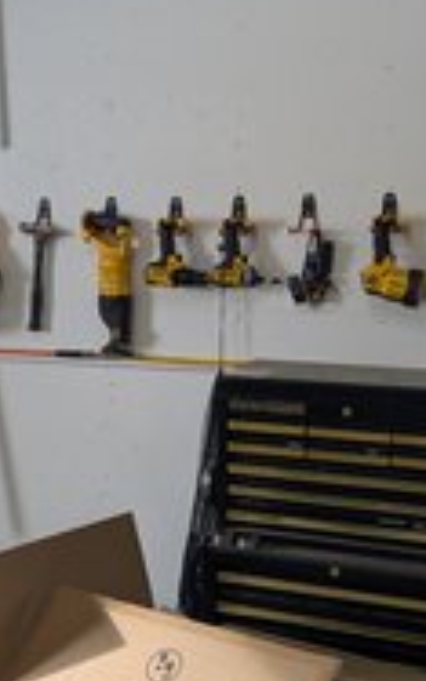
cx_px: 29
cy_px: 340
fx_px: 1318
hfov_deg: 18.0
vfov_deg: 29.0
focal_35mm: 71
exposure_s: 1/120
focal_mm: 5.43
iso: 104
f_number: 1.89
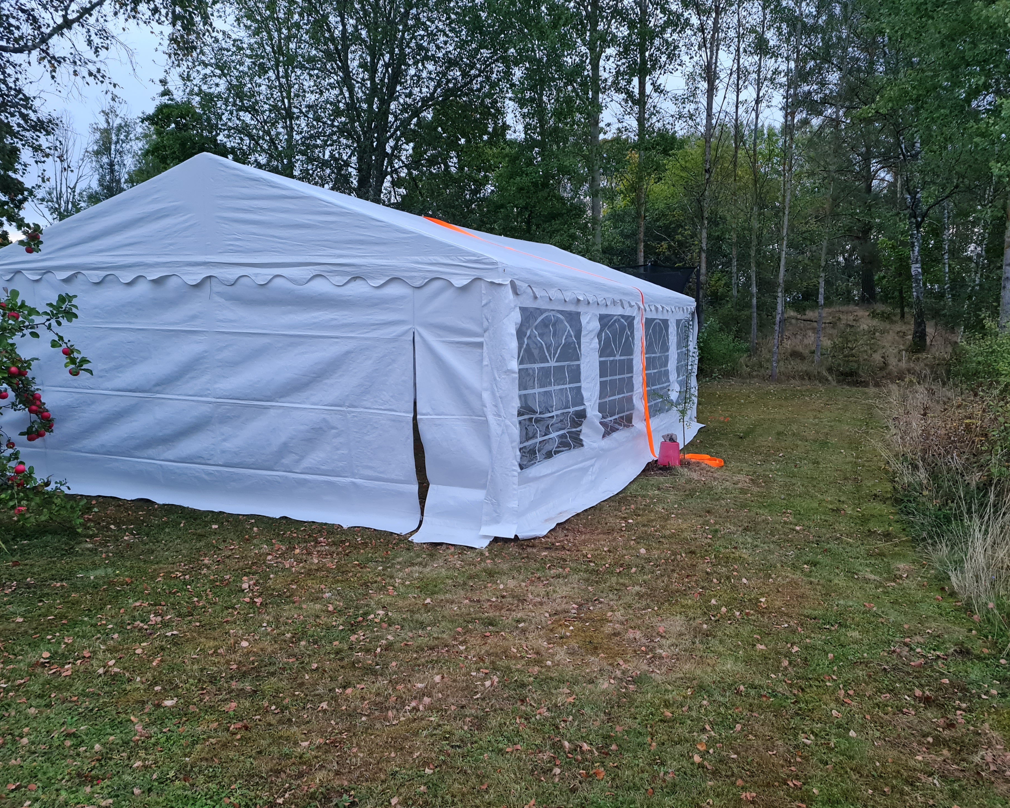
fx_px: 837
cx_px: 510
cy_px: 395
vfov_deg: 51.5
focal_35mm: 28
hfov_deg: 62.2
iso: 400
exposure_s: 1/50
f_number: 1.8
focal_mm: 5.4
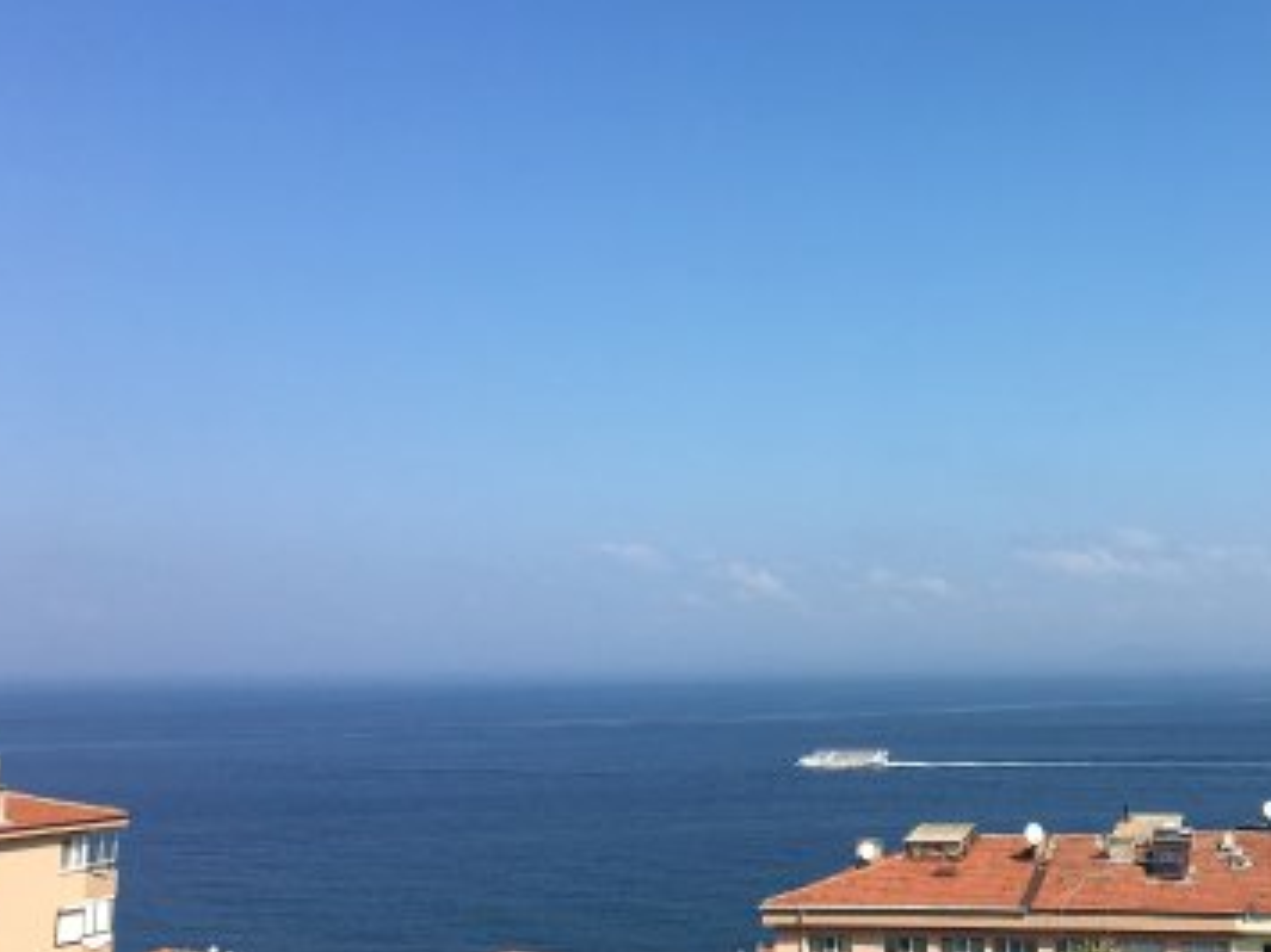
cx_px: 1038
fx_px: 1835
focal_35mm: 50
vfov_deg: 29.0
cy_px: 403
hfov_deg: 36.7
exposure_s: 1/1709
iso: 25
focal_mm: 4.15
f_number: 2.2
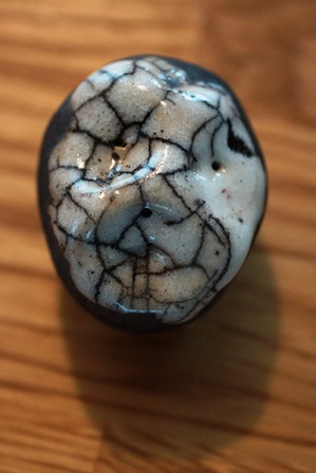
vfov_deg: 27.0
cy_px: 236
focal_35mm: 75
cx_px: 158
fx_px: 987
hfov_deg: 18.2
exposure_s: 1/50
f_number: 3.5
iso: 1600
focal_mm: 50
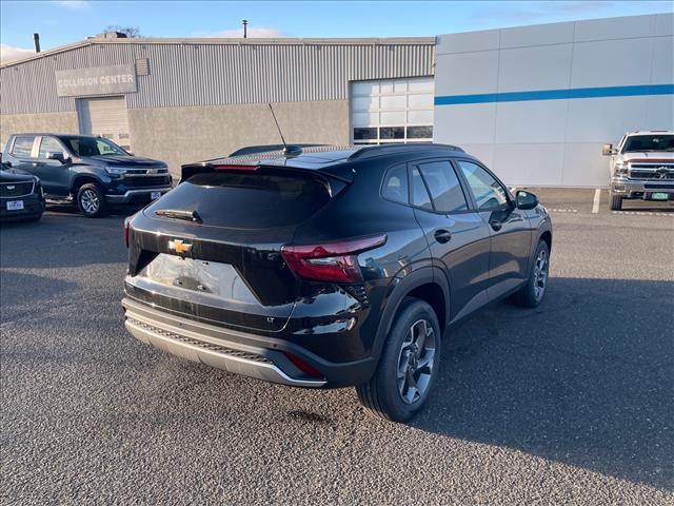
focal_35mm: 26
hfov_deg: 67.3
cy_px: 253
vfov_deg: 53.1
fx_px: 506
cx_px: 337
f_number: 1.6
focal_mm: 4.2
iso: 32
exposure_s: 1/370
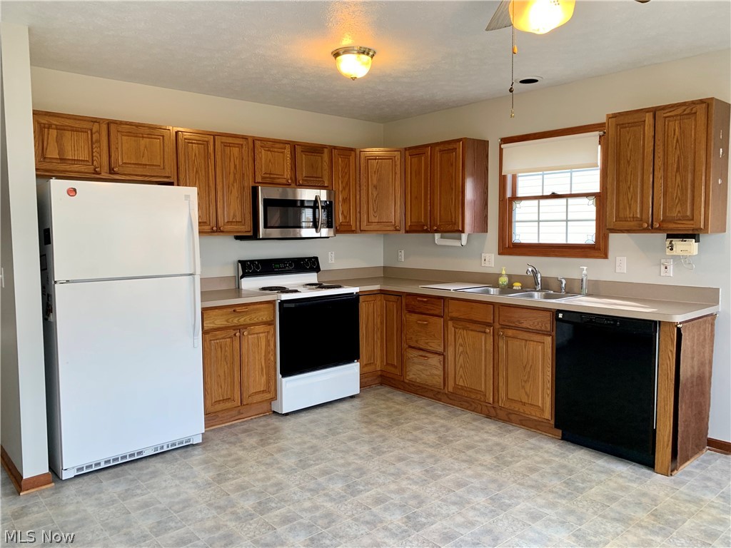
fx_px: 549
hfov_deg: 67.3
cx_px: 366
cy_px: 274
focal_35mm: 26
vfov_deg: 53.1
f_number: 1.8
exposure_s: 1/122
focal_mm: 4.25
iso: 64
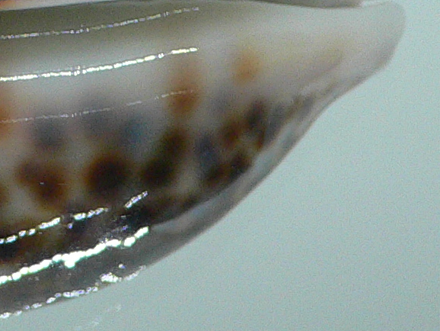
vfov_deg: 11.7
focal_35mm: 122
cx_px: -56
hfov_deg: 15.7
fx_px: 1551
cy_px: -135
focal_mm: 4.6
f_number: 2.8
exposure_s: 1/60
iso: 200
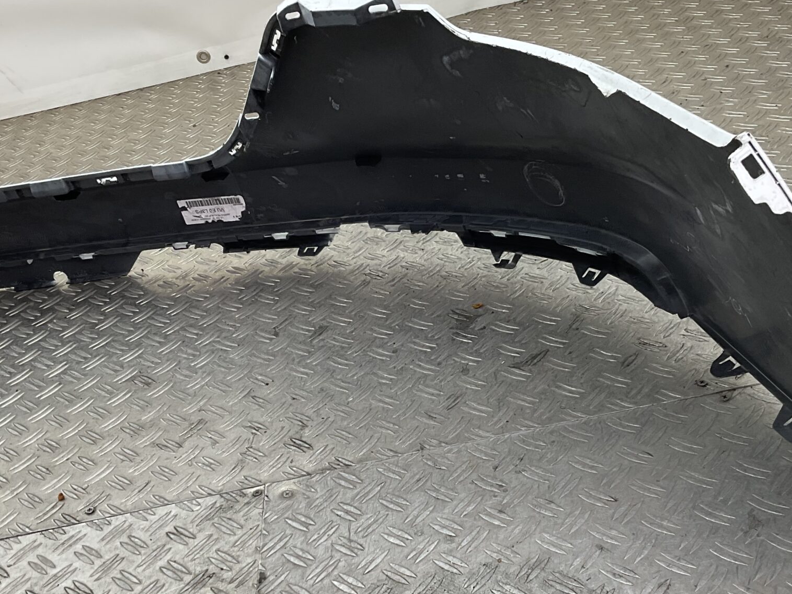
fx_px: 1121
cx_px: 418
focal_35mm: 49
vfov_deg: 29.6
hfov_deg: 38.9
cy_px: 373
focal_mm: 3
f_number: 1.8
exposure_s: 1/100
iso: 25
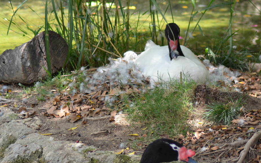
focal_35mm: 241
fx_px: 1714
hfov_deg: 8.7
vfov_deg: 5.4
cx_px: 167
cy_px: 150
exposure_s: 1/400
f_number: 4.5
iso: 400
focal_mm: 90
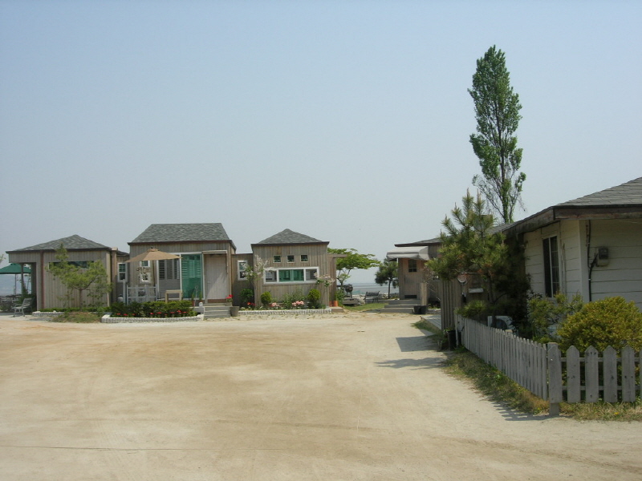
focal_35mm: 38
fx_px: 705
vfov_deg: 37.7
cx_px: 321
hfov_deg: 49.0
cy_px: 240
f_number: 4.8
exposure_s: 1/730
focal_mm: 7.8
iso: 64
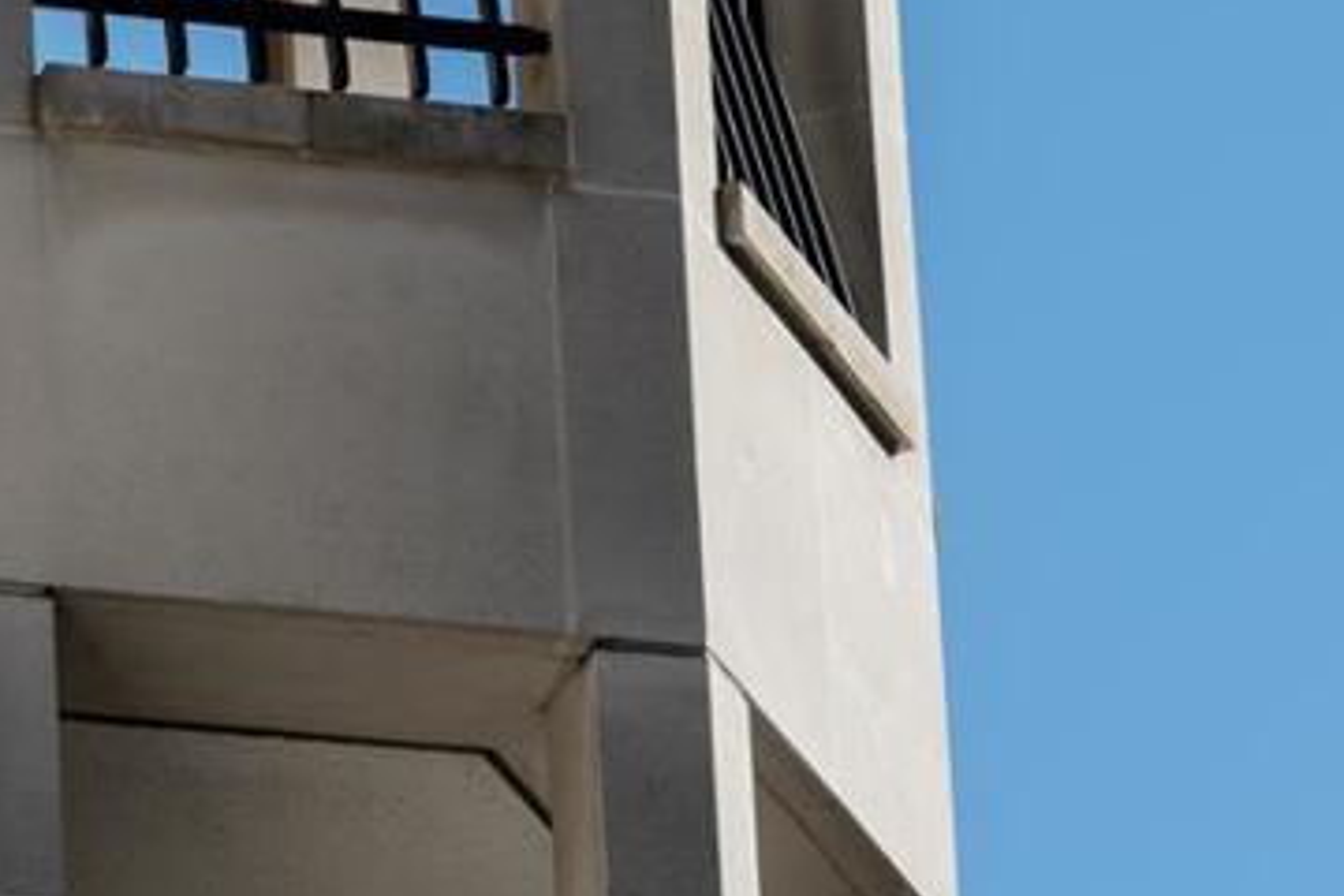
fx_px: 14969
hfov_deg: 5.1
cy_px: -323
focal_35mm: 401
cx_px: -75
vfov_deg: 3.4
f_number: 10
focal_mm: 141
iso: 200
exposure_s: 1/400
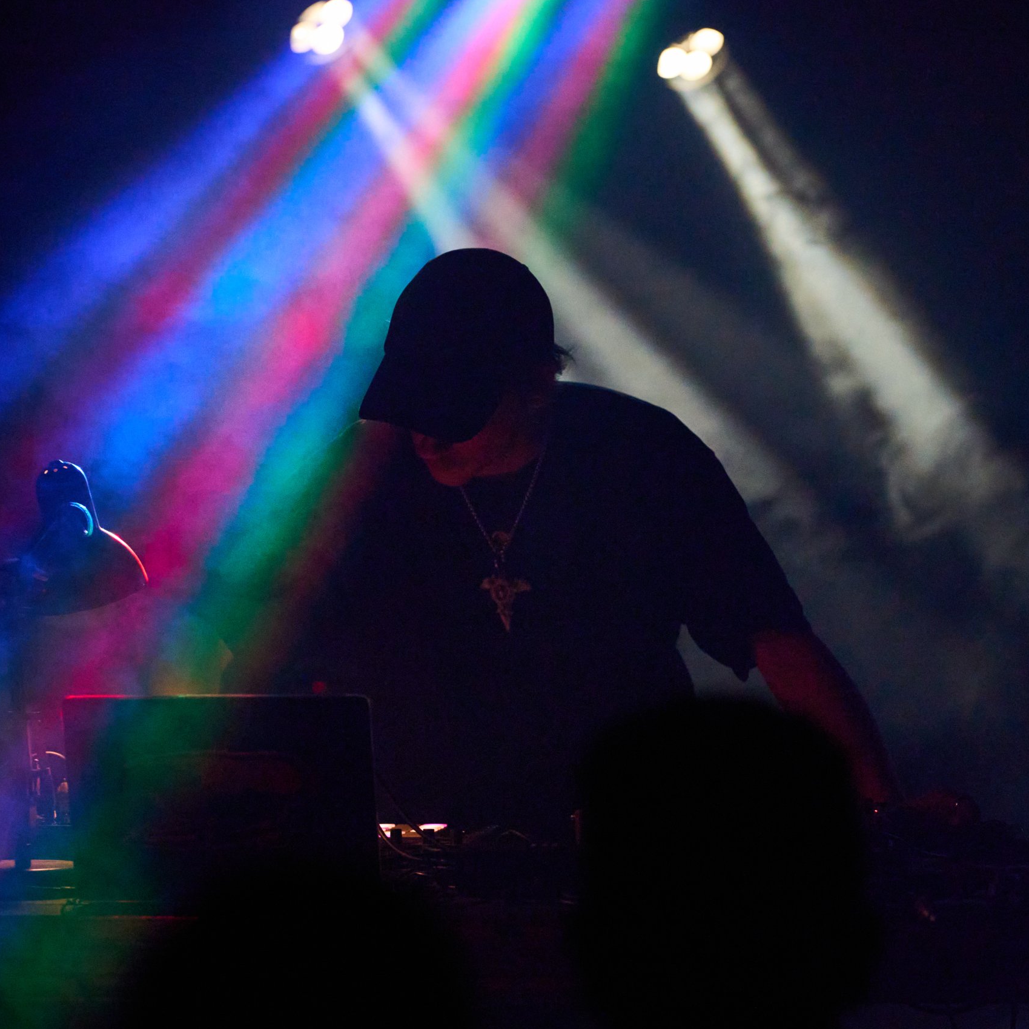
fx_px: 8610
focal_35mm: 256
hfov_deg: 6.8
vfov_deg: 6.8
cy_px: 515
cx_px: 482
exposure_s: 1/250
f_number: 4
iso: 12800
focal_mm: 200
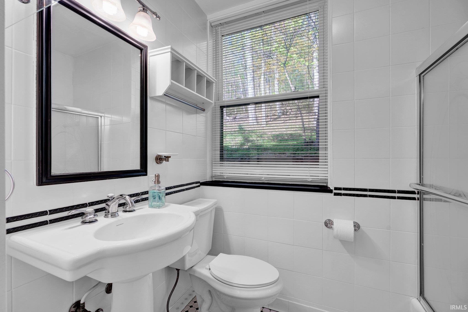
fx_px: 208
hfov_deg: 96.7
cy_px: 156
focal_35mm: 16
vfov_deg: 73.7
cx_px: 234
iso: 100
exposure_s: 1/6
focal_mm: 16
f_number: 8
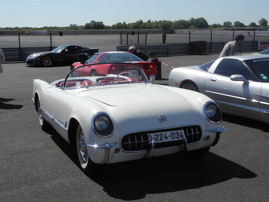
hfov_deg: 38.2
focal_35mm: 50
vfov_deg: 29.1
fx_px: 389
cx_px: 134
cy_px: 101
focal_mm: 10.7
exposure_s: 1/838
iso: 100
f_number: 5.6
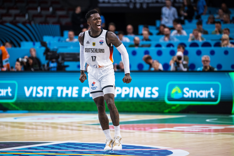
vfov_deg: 6.9
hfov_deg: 10.3
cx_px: 117
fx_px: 1300
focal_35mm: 200
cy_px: 78
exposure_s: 1/2000
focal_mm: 200
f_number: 3.2
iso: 2500
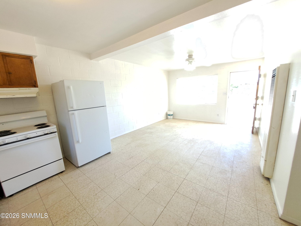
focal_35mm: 13
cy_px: 113
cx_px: 150
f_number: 2.2
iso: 50
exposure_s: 1/60
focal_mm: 1.74
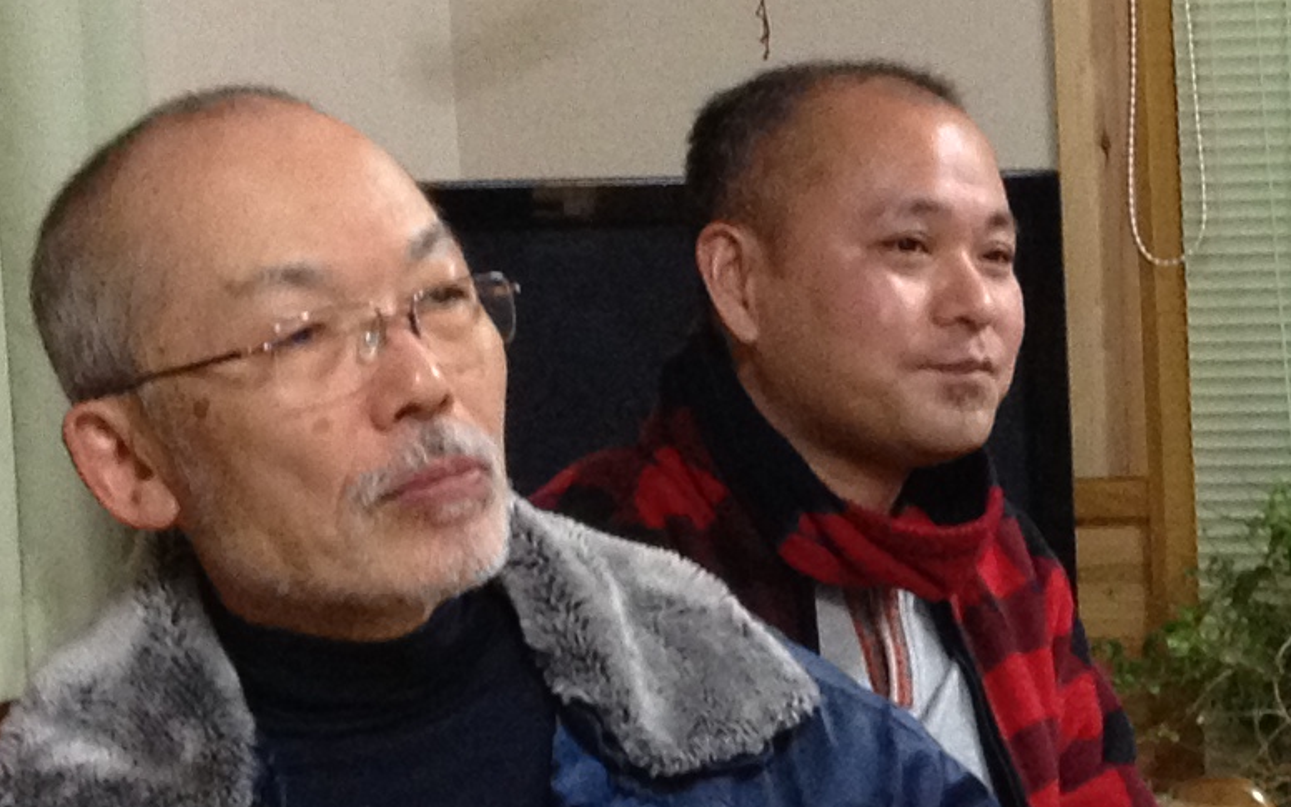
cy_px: 686
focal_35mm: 156
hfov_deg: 12.9
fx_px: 5489
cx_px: 1770
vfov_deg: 8.4
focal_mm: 4.28
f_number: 2.4
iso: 250
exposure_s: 1/20
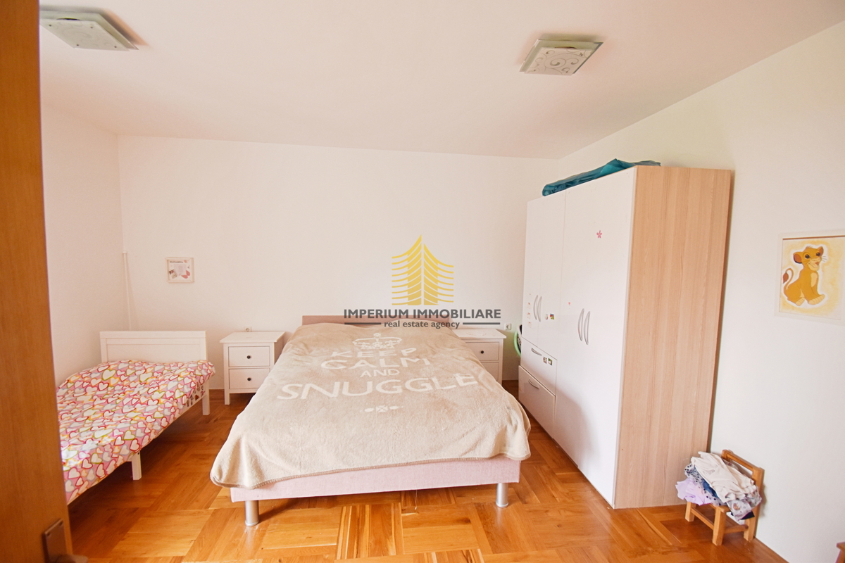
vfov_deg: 77.3
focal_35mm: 15
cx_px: 422
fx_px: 352
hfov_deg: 100.4
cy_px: 282
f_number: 4.5
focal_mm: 10
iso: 360
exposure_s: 1/15
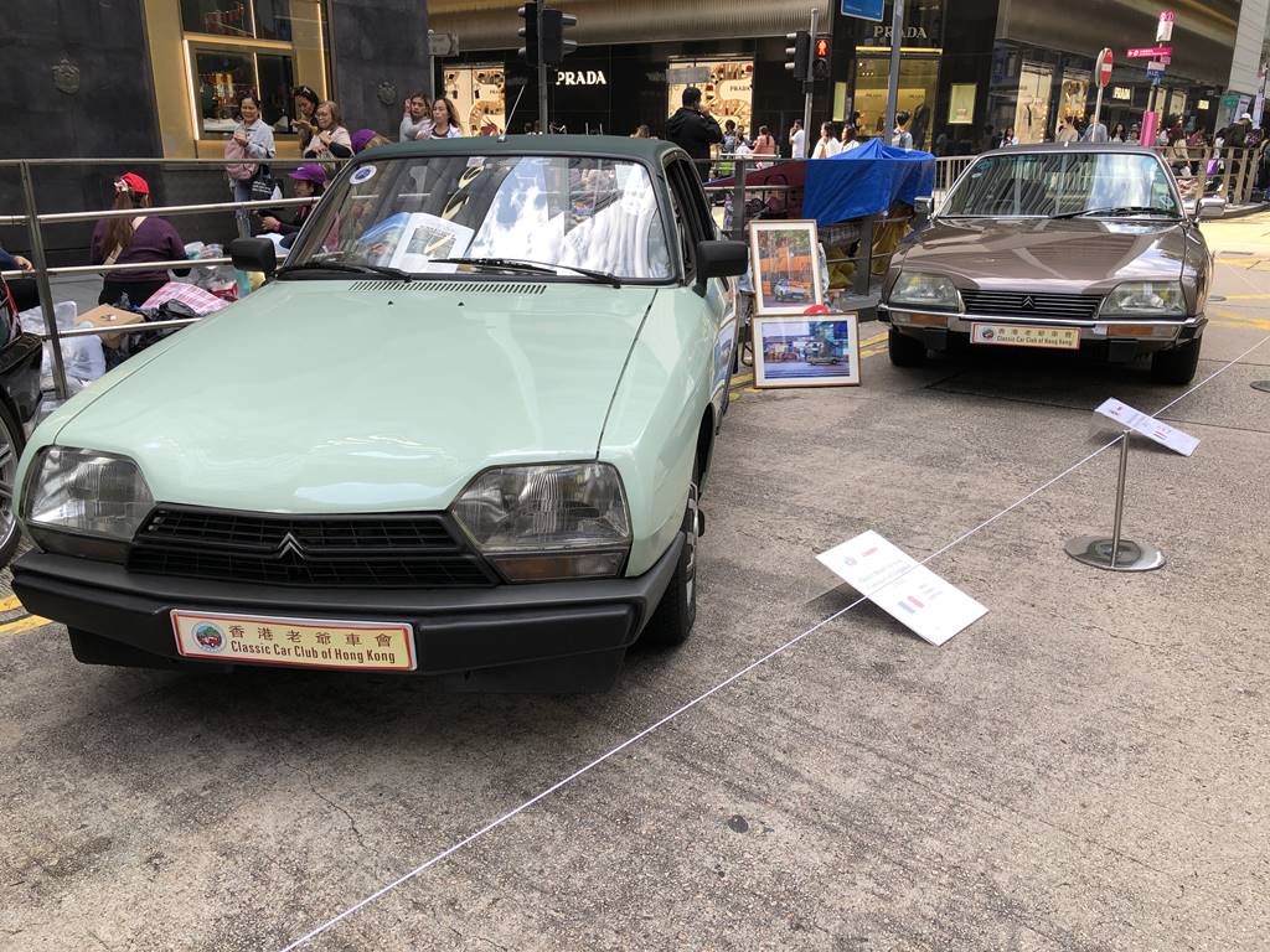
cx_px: 635
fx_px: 1027
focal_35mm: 28
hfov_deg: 63.4
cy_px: 476
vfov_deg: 49.7
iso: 20
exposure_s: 1/234
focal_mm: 3.99
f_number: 1.8
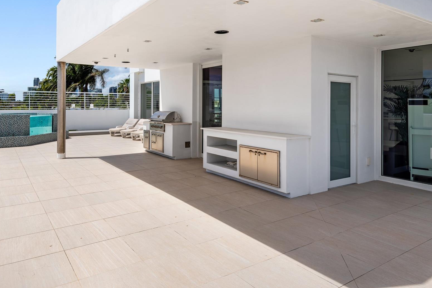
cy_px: 106
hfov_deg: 70.8
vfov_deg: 50.7
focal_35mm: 25
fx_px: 300
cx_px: 174
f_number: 8
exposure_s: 1/1250
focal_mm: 19
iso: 250
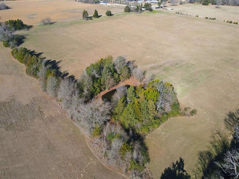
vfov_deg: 56.8
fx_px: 166
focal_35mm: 24
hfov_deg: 71.6
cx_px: 120
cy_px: 90
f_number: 2.8
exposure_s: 1/400
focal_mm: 4.5
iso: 100
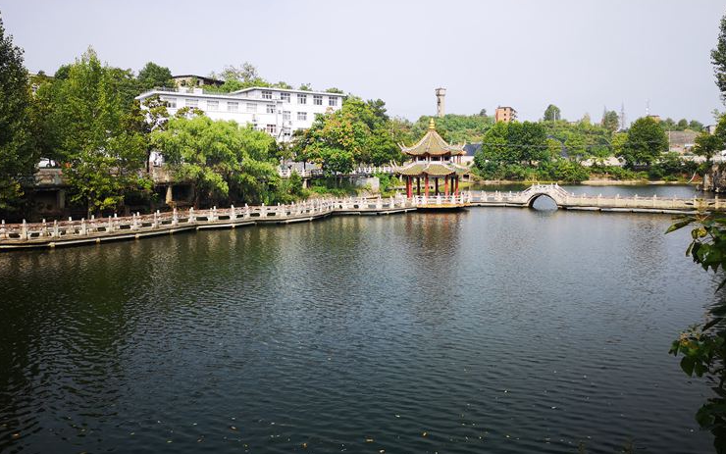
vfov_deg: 43.0
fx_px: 574
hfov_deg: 64.6
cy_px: 186
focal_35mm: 29
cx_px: 361
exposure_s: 1/1431
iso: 50
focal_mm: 3.95
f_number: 1.8
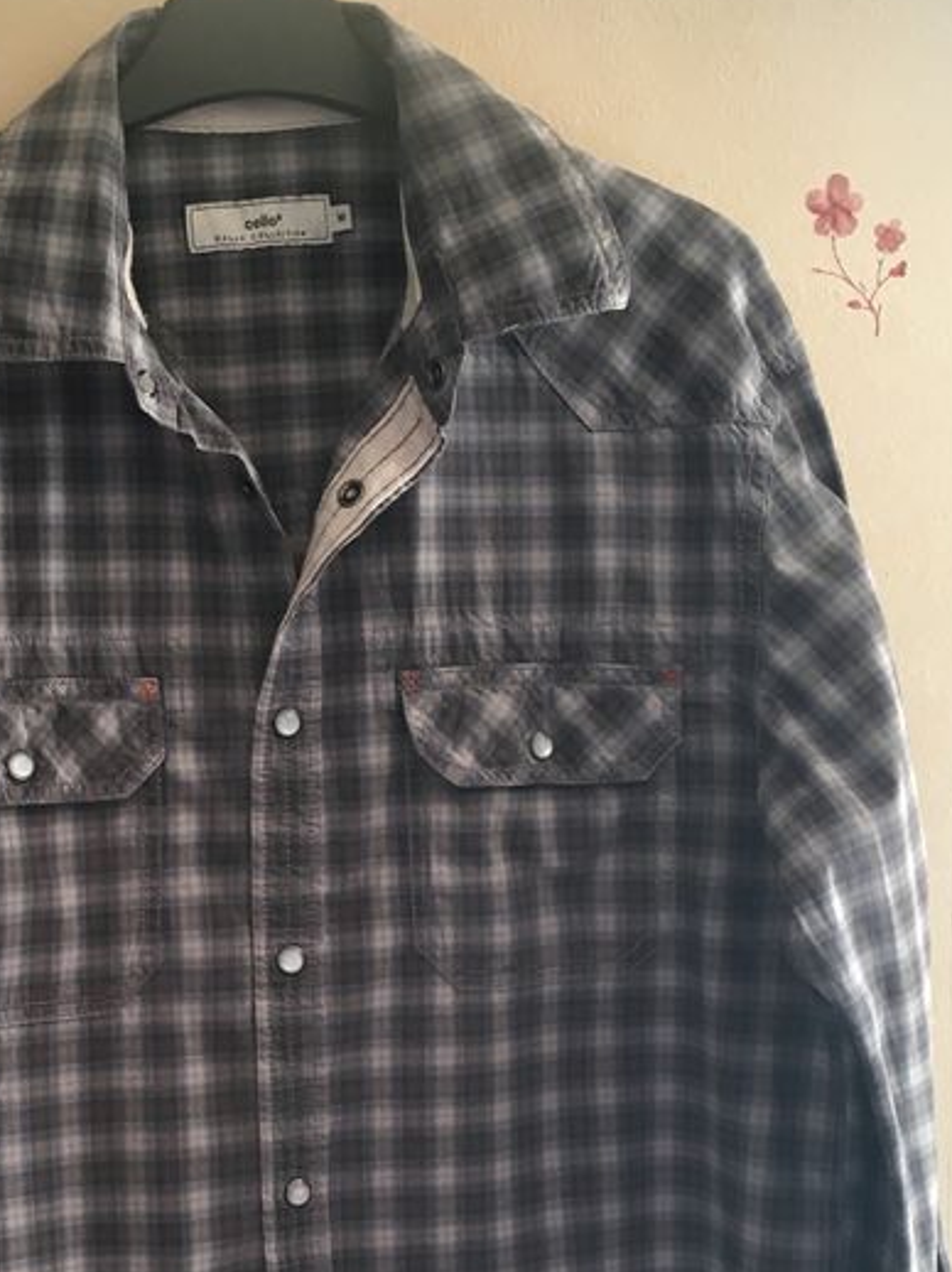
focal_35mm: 56
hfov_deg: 25.9
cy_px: 955
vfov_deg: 33.7
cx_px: 299
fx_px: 2055
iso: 125
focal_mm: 4.15
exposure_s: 1/33
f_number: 2.2
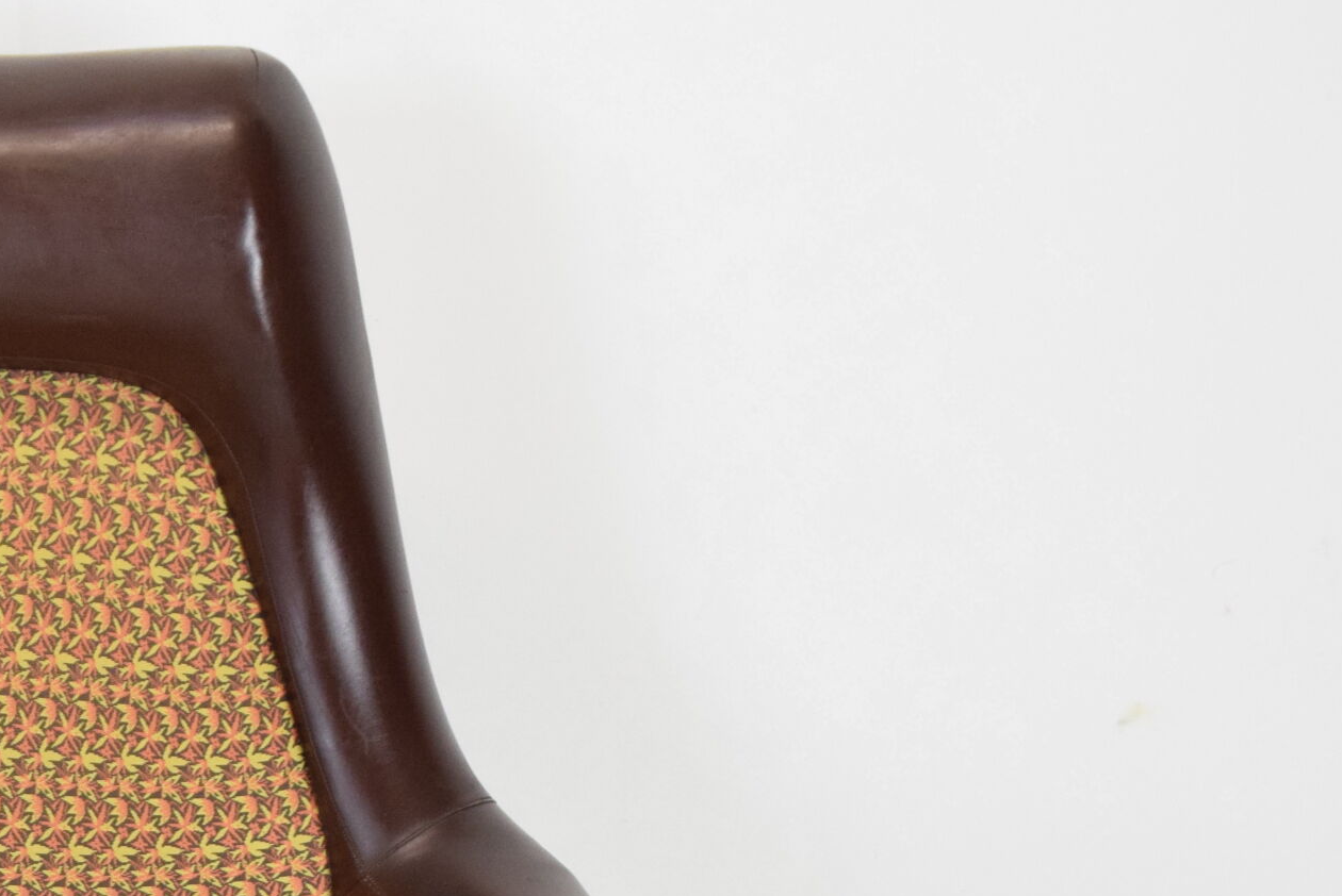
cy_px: 1021
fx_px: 4252
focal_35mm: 114
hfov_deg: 17.5
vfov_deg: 11.8
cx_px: 3
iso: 1600
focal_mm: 32
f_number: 6.3
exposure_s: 1/160
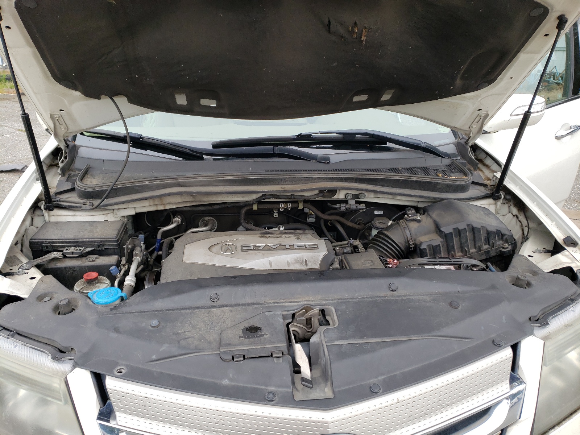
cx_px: 290
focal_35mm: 26
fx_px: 436
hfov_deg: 67.3
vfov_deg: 53.1
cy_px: 218
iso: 50
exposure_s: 1/357
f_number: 1.5
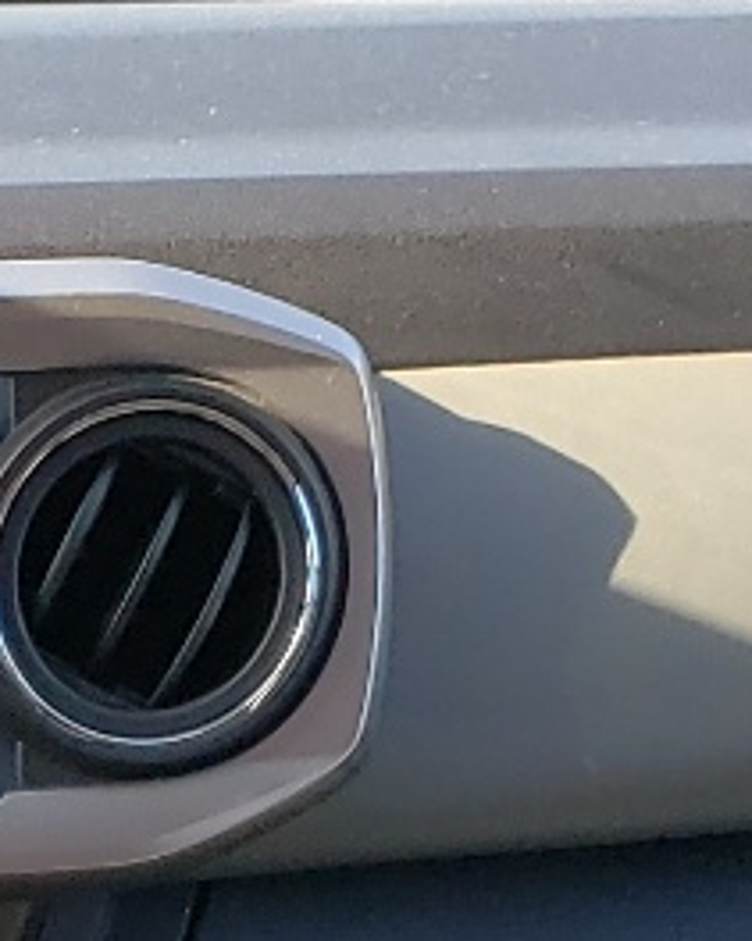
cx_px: -567
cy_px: 1950
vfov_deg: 11.2
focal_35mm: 154
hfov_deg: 9.6
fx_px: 4287
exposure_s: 1/189
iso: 50
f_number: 1.5
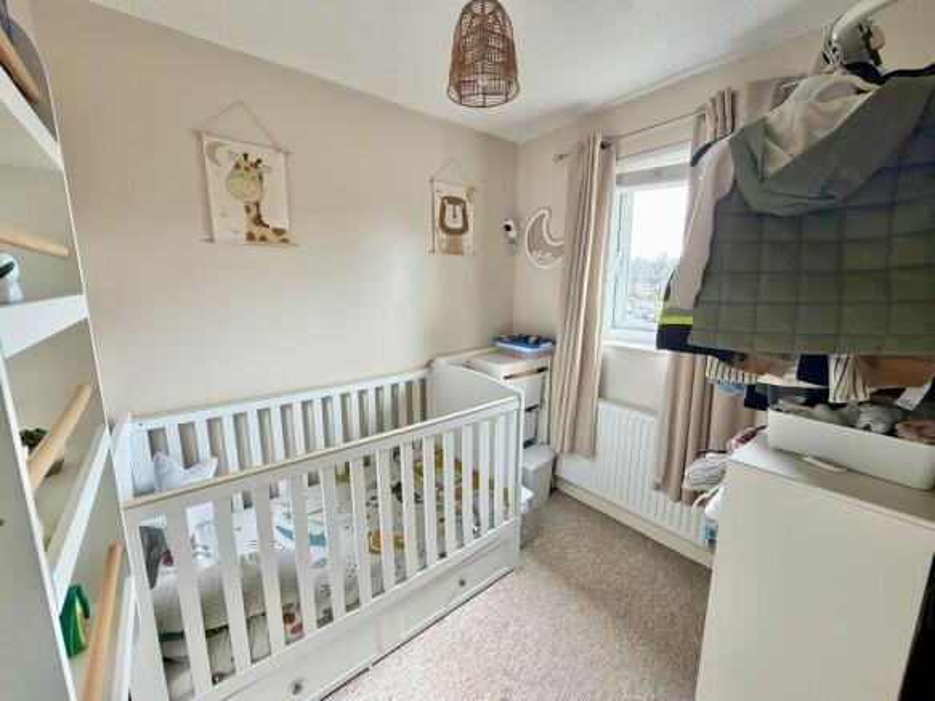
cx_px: 468
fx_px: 378
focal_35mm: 14
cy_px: 350
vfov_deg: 85.7
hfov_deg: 102.1
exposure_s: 1/121
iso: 200
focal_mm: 2.22
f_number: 2.2
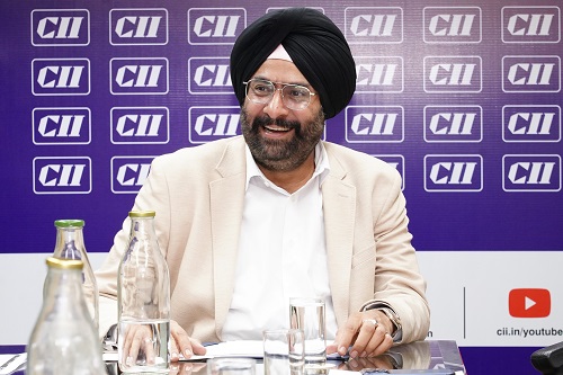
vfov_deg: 8.7
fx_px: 2454
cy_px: 188
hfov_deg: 13.1
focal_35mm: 157
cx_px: 282
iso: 2500
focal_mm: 105
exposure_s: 1/60
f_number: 8
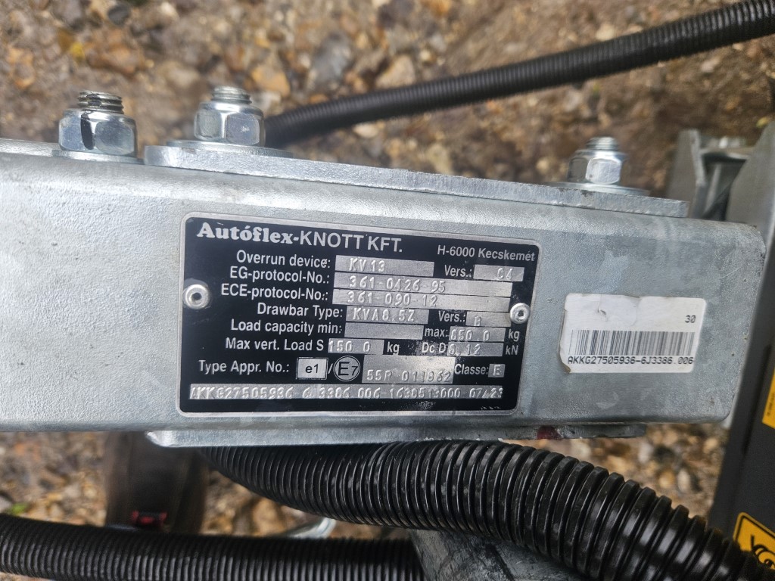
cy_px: 290
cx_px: 388
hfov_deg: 73.9
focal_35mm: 23
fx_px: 515
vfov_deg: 58.9
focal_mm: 5.4
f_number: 1.8
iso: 80
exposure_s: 1/180
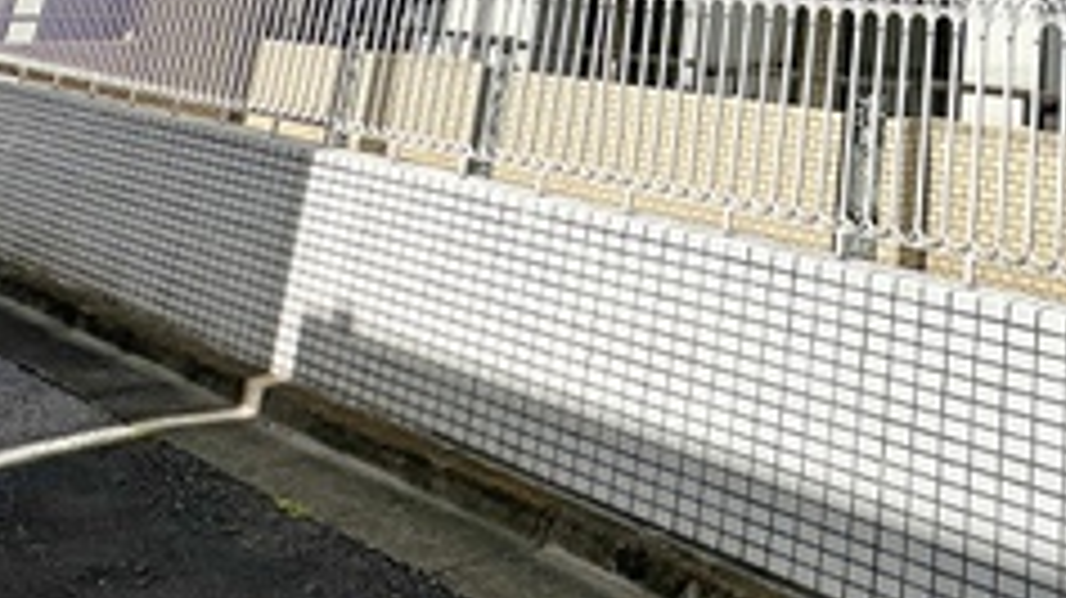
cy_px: -447
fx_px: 1271
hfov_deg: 40.1
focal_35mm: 45
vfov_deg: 20.0
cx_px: 1057
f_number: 2.2
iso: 50
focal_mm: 2.22
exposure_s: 1/3205
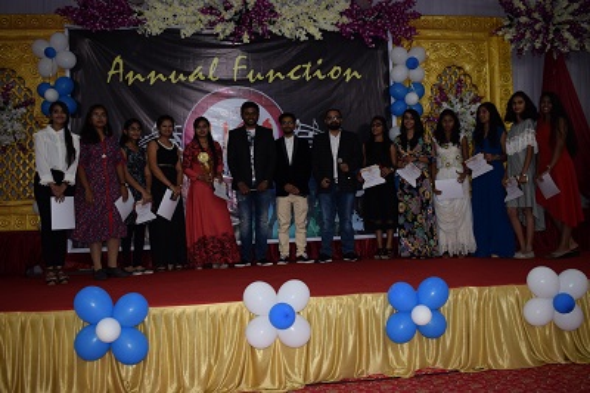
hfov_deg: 53.2
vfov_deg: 36.8
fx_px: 590
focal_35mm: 36
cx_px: 295
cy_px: 196
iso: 800
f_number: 5
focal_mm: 24
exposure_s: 1/60
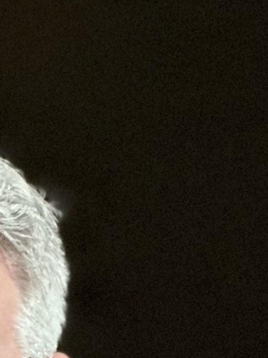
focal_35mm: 410
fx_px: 4231
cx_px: -75
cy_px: 873
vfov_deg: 4.7
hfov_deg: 3.6
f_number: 2.8
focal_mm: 9
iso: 800
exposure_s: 1/14
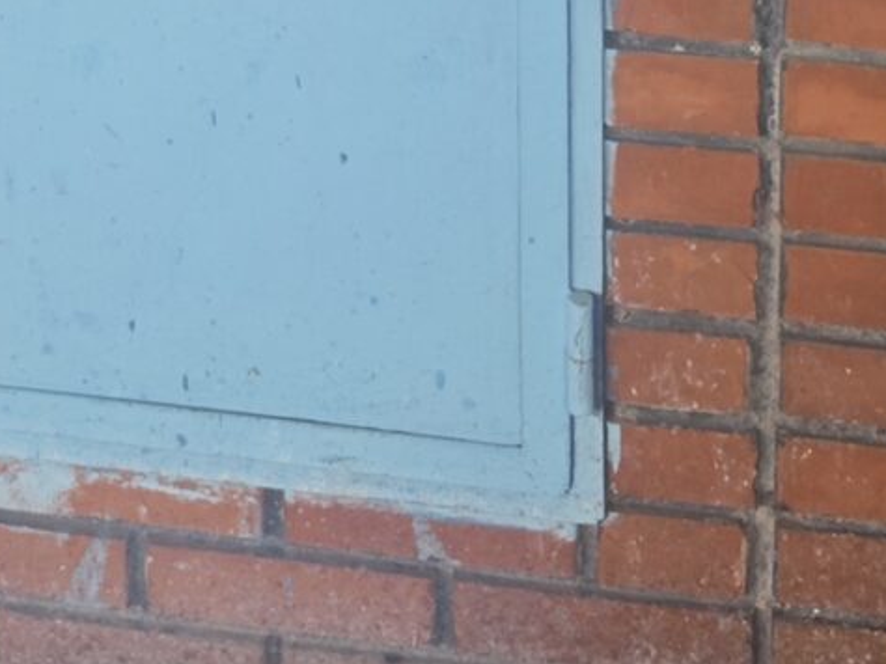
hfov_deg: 15.5
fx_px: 3173
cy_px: -1093
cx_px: -80
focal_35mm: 124
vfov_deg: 10.0
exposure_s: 1/100
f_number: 2
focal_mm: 8.72
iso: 125
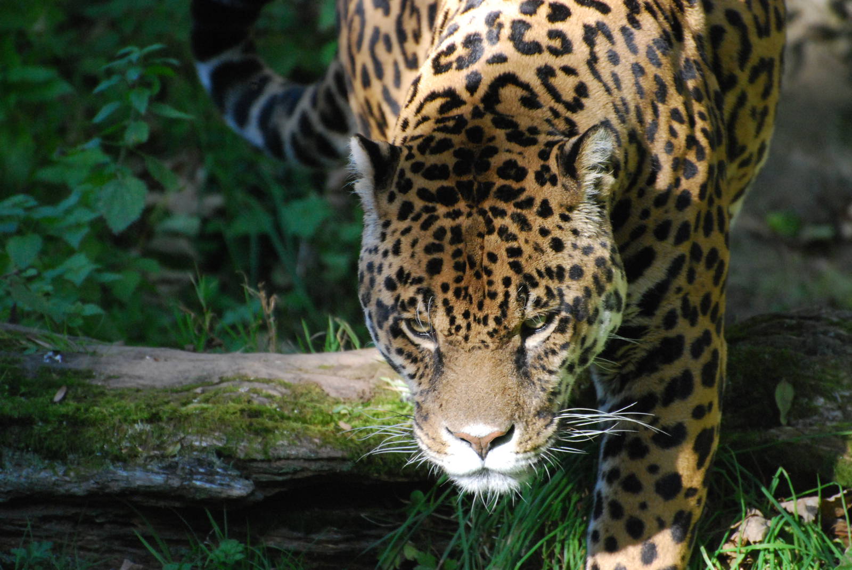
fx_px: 10662
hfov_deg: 4.6
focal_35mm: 450
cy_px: 285
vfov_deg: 3.1
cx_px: 426
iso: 1400
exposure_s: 1/500
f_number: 5.6
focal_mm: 300
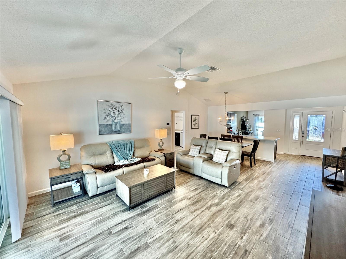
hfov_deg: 102.1
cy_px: 130
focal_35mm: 14
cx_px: 173
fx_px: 140
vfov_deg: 85.7
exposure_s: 1/120
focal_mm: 2.22
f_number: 2.2
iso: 250
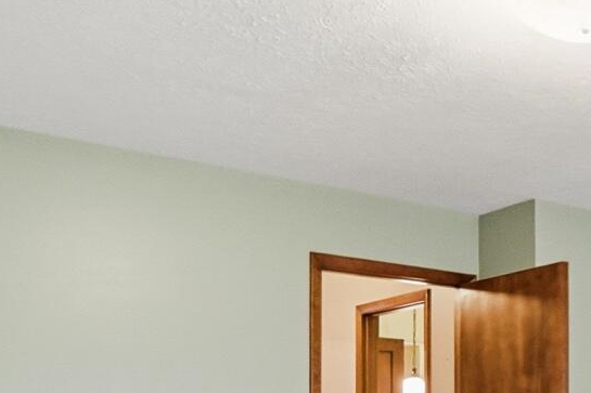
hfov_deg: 33.5
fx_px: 903
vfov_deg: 23.1
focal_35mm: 55
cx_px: 575
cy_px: 432
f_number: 5.6
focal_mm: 10
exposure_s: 1/30
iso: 125
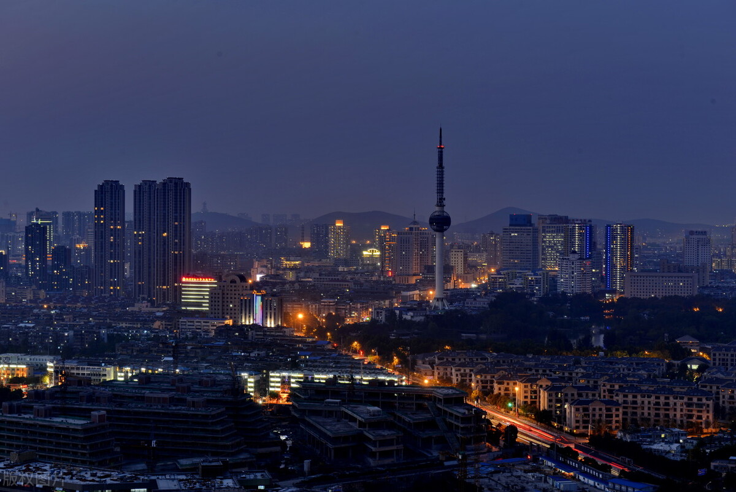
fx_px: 1432
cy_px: 246
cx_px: 368
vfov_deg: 19.5
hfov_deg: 28.8
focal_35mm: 70
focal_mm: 70
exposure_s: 13
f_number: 10
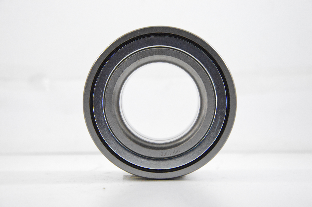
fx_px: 1039
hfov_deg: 17.1
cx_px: 156
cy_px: 104
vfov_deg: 11.4
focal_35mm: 120
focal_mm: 80
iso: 3200
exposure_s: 1/100
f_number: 7.1
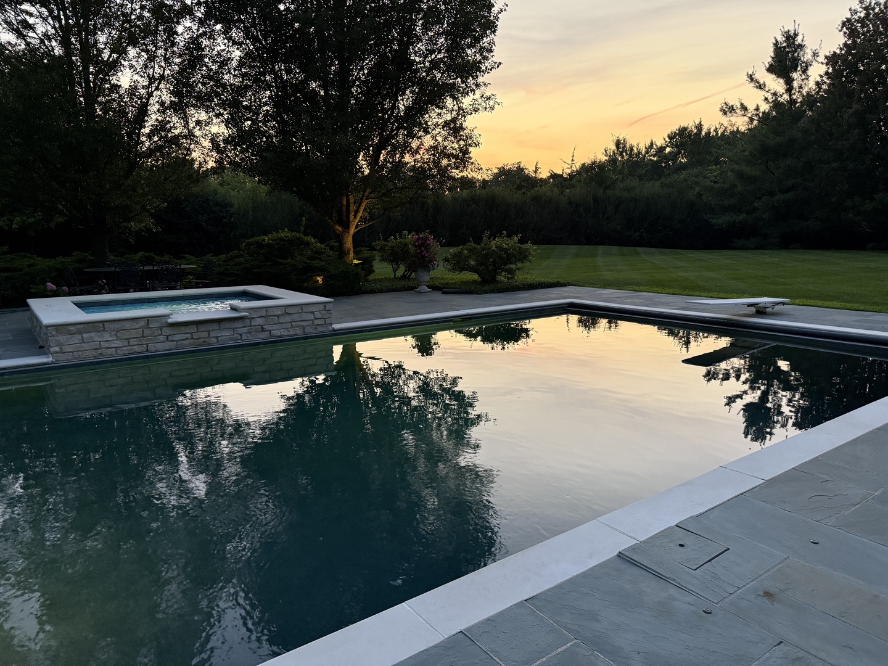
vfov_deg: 56.8
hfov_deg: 71.6
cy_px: 333
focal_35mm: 24
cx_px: 444
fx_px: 616
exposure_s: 1/60
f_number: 1.78
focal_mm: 6.76
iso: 500
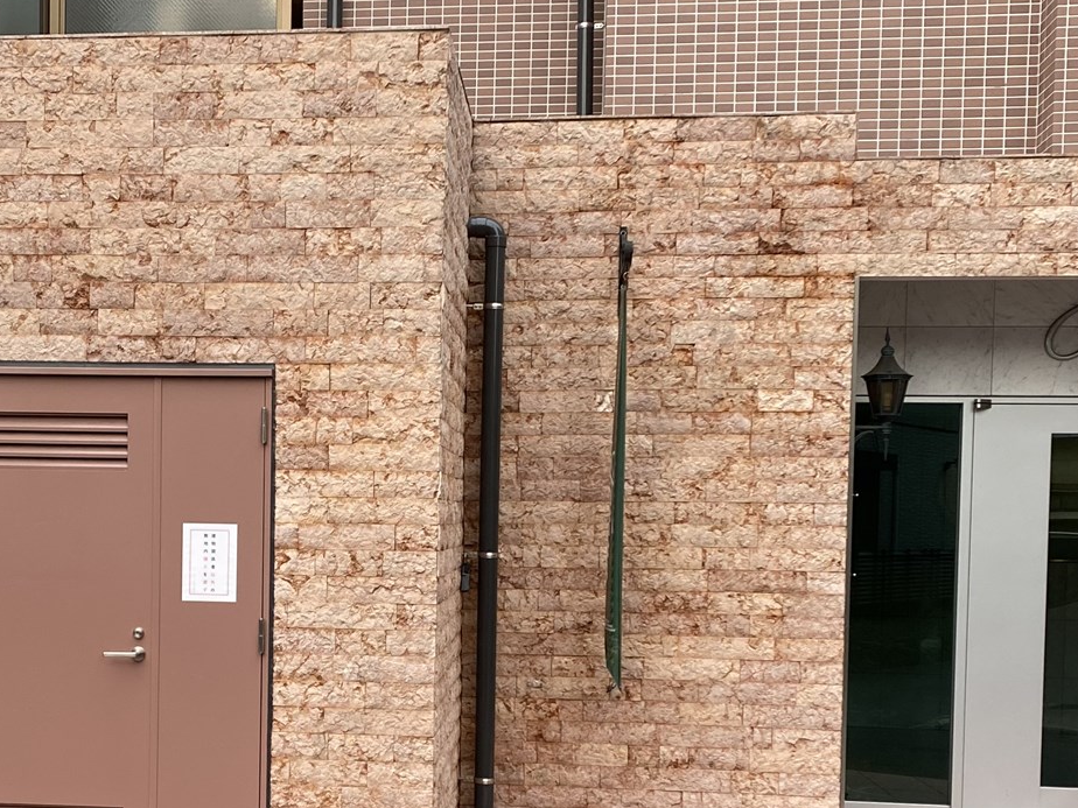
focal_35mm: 54
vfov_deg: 26.8
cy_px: 562
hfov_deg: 35.1
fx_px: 1682
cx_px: 330
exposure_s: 1/121
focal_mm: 4.25
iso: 80
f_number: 1.8
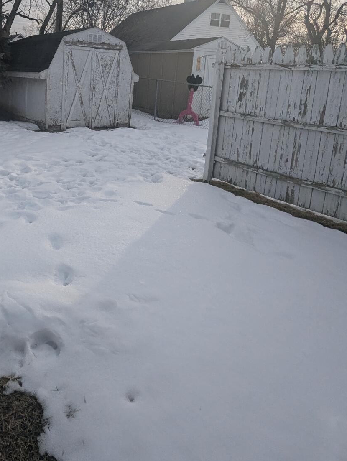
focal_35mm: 29
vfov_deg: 60.5
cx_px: 59
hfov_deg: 45.3
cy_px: 162
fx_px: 387
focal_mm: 2.35
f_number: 2.2
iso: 48
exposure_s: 1/5464
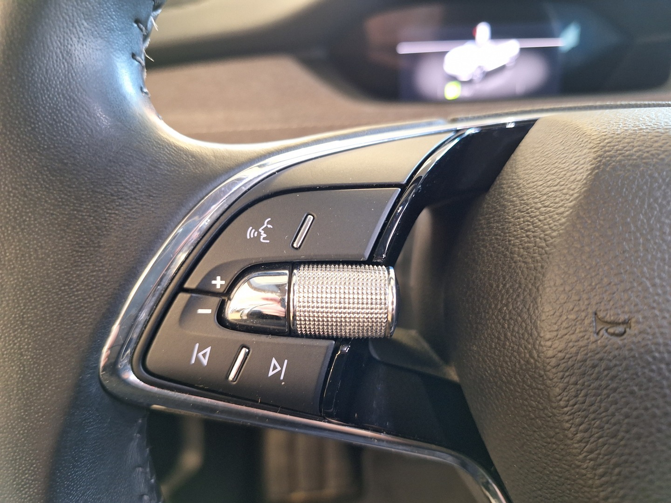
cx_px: 336
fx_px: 446
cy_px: 252
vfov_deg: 58.9
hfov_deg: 73.9
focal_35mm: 23
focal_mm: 5.54
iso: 250
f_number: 1.8
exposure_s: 1/33
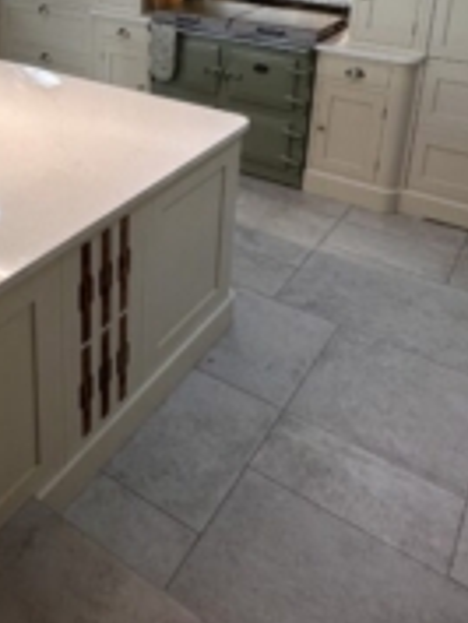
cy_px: 95
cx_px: 109
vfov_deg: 45.6
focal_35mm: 38
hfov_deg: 36.7
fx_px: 684
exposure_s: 1/100
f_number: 2.2
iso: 100
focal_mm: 2.22
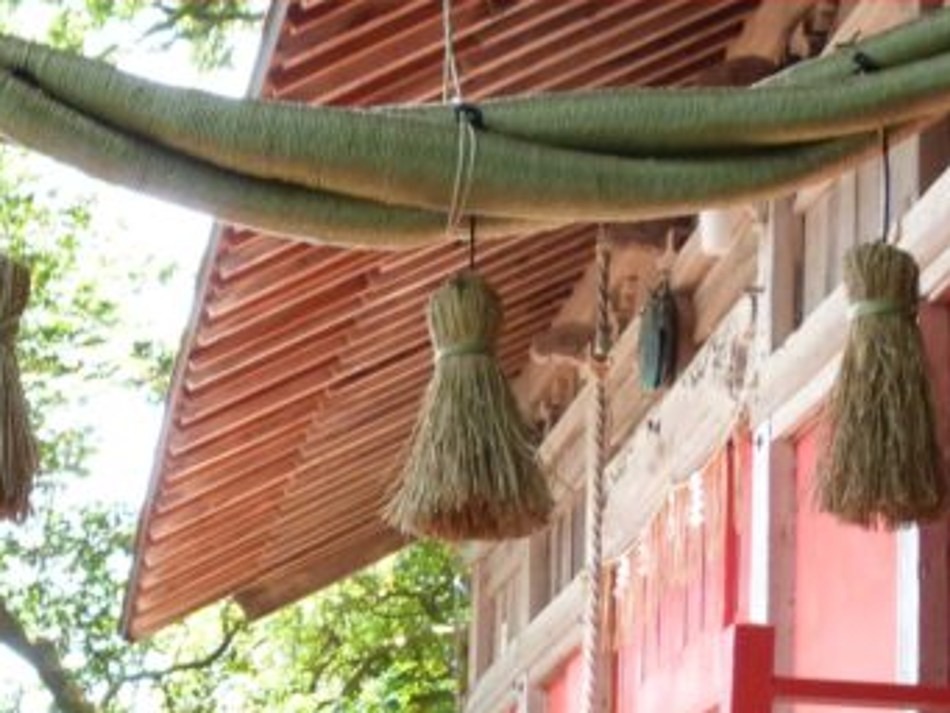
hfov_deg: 15.0
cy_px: 1003
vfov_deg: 11.4
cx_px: -273
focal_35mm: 126
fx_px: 3459
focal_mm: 7.4
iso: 160
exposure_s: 1/60
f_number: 3.2
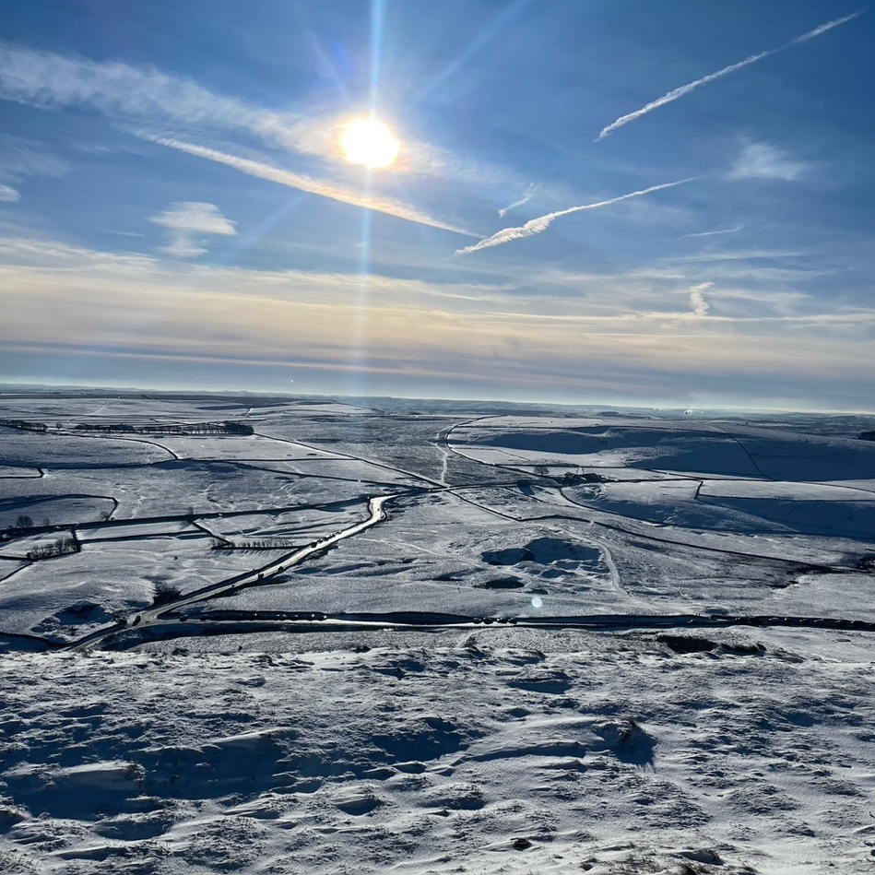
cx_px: 442
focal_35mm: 31
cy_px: 367
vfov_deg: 52.3
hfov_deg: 52.5
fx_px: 887
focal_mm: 4.2
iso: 32
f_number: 1.6
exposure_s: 1/17241
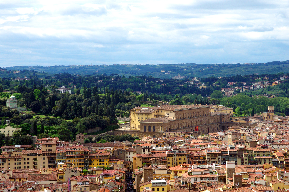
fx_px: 721
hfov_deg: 22.7
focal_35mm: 90
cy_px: 96
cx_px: 144
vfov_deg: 15.1
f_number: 18
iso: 400
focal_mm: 60
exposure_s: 1/200
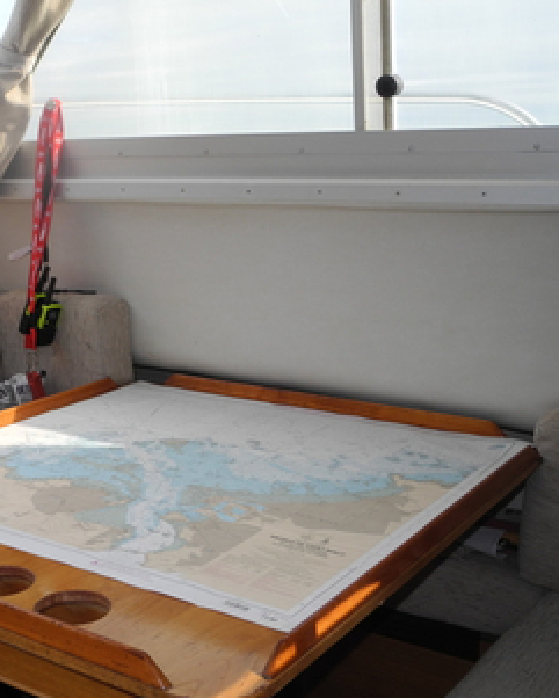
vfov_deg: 37.3
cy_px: 343
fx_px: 1033
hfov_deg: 29.6
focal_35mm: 50
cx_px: 118
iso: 100
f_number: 3.2
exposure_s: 1/714
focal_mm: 7.4
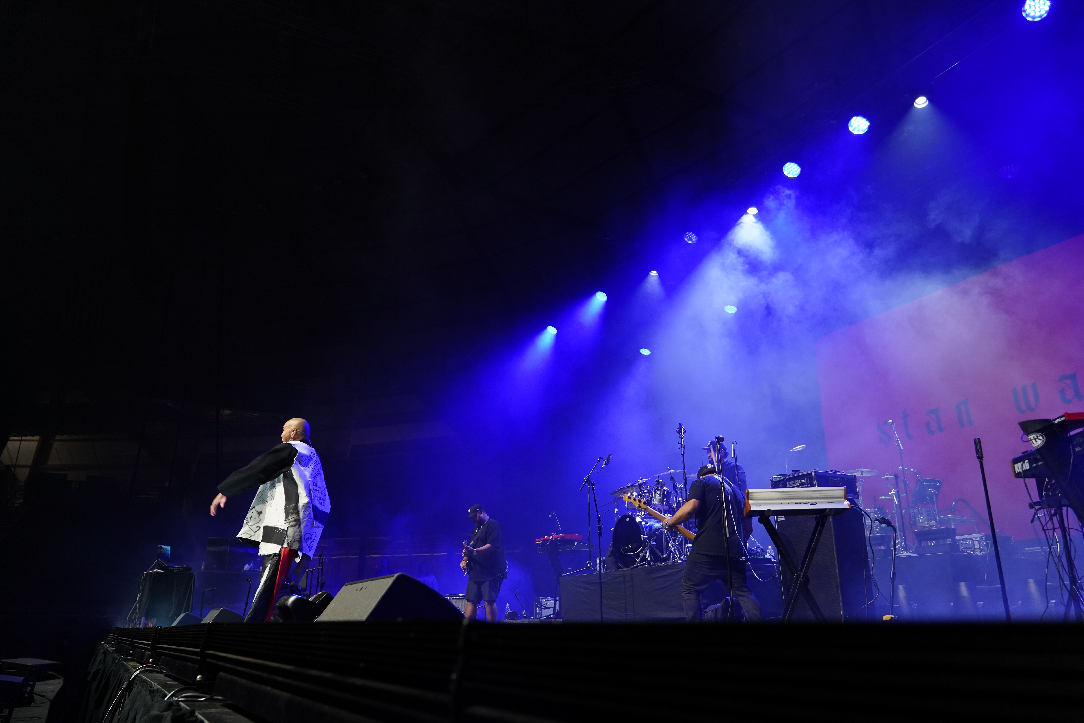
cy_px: 362
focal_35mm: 25
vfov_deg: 51.3
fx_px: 753
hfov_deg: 71.5
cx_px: 542
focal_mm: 25
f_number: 4
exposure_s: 1/160
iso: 2000
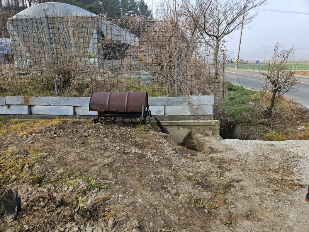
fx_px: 205
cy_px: 116
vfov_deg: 58.9
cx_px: 154
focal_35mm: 23
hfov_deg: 73.9
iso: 32
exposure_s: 1/512
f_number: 1.8
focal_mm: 5.4
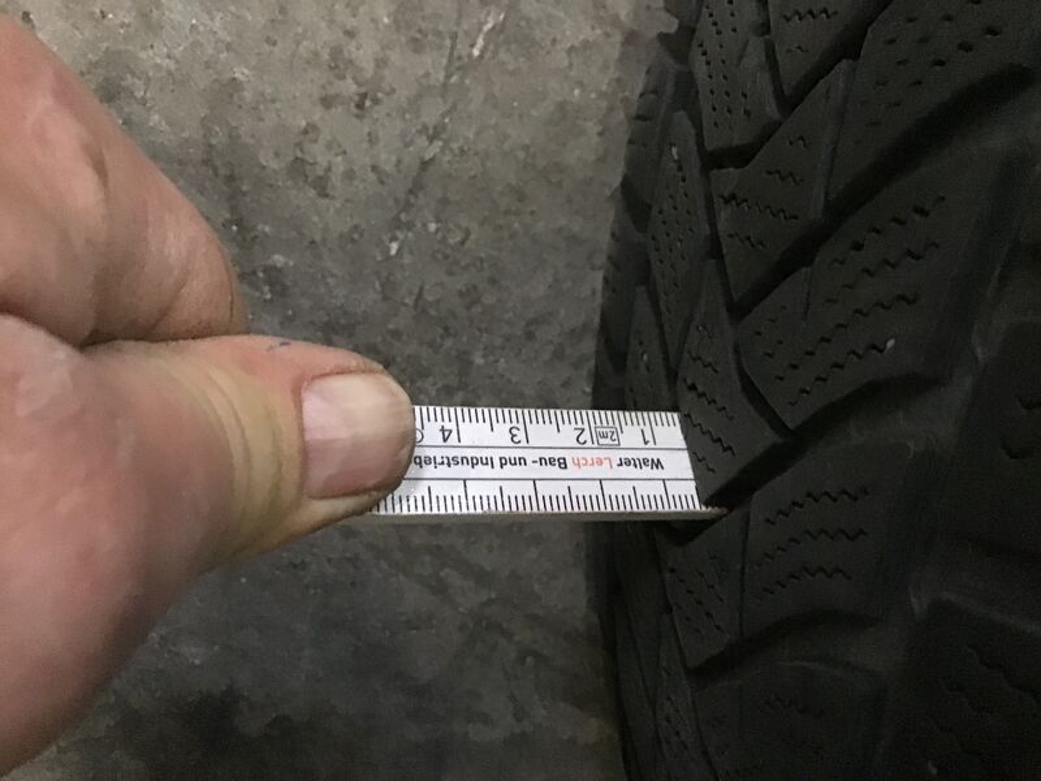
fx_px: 932
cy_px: 390
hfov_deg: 58.4
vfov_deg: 45.4
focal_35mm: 31
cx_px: 520
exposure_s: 1/17
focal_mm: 3.3
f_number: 2.4
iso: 800
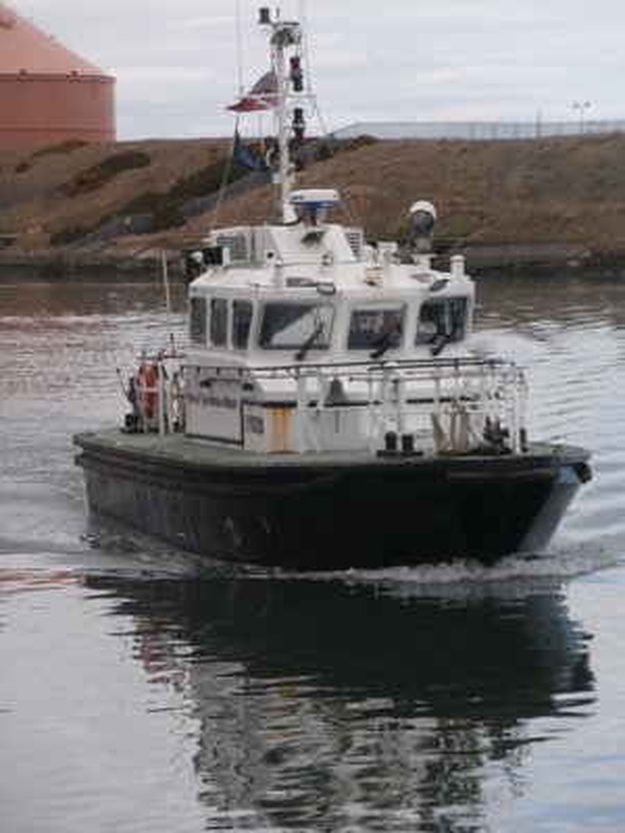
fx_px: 3996
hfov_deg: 8.9
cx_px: 312
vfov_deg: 11.9
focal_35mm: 166
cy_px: 416
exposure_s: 1/250
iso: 100
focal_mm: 29.39
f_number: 5.8
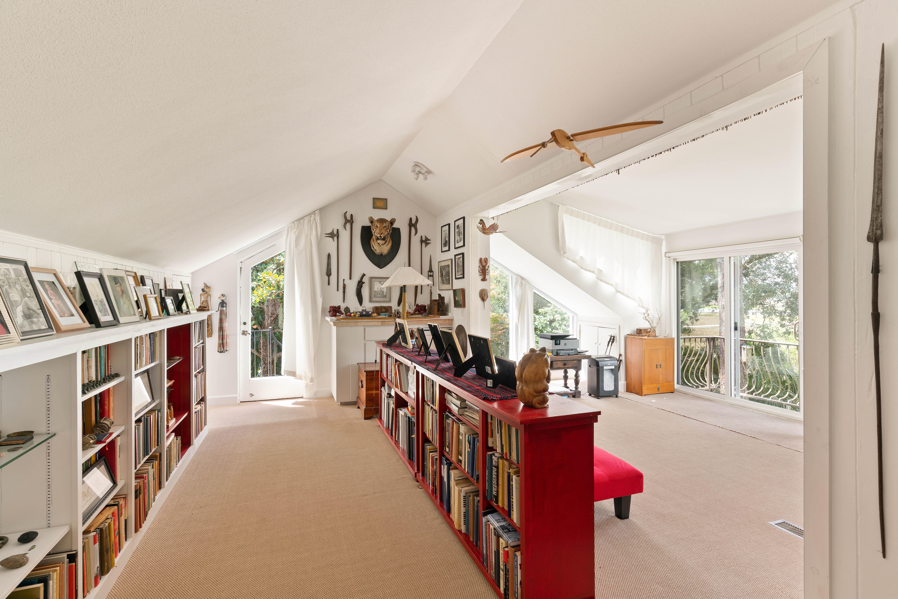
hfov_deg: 93.3
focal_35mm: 17
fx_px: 424
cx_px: 449
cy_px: 300
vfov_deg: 70.5
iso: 200
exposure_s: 1/2
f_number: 9
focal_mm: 17
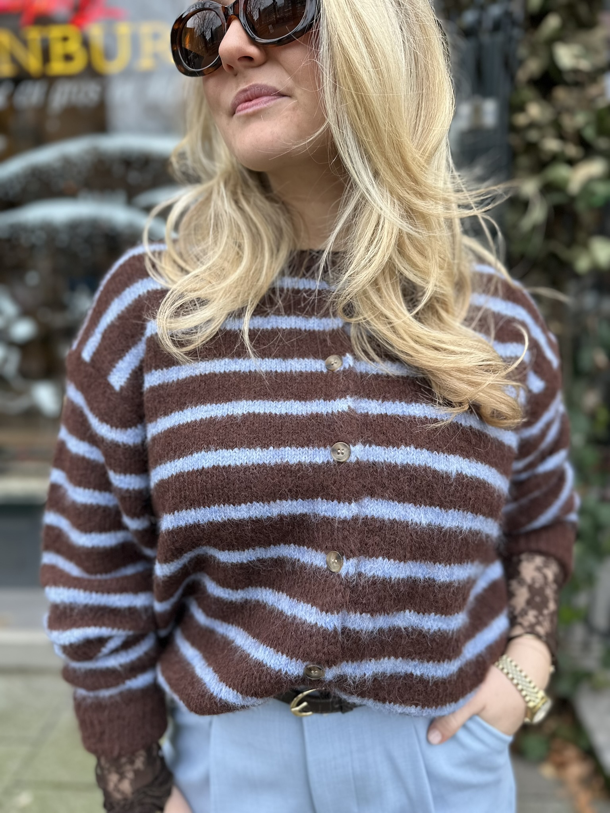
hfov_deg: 56.8
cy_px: 406
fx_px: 564
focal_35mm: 24
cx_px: 305
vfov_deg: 71.6
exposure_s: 1/111
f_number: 1.78
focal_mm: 6.86
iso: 50
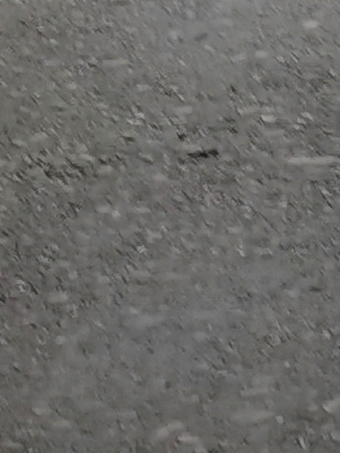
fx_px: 2906
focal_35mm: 222
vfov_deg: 7.8
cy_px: -862
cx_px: 638
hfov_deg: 6.5
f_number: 1.8
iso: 80
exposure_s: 1/100
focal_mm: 5.58
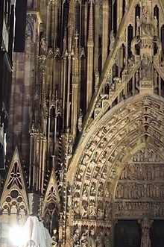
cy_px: -356
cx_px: 148
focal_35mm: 211
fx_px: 1445
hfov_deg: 6.5
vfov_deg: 8.8
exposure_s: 2.5
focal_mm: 29
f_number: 8
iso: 200
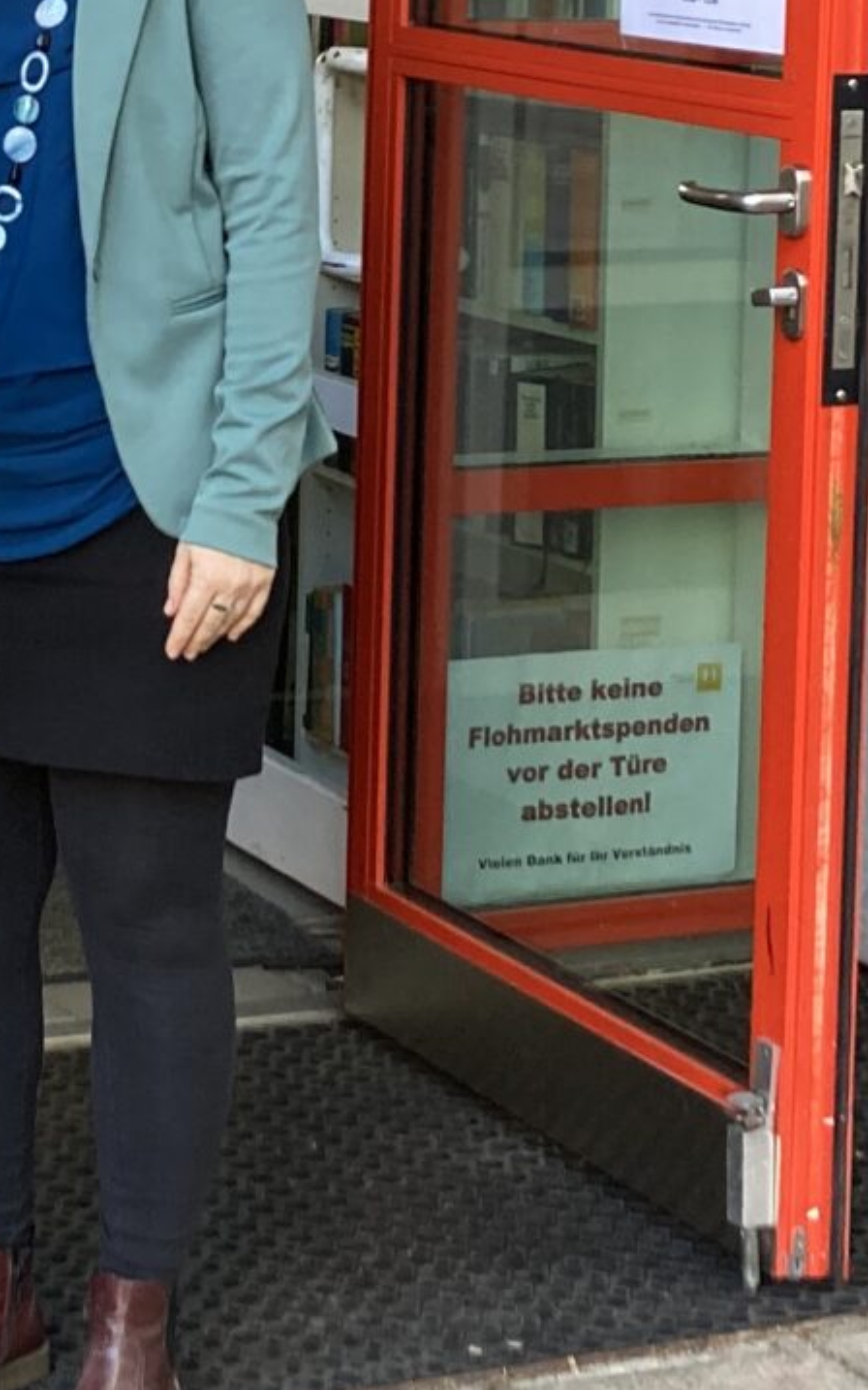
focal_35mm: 106
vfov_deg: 19.1
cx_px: -56
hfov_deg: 12.2
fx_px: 4013
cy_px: 14
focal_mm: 3.99
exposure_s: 1/121
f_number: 1.8
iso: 64
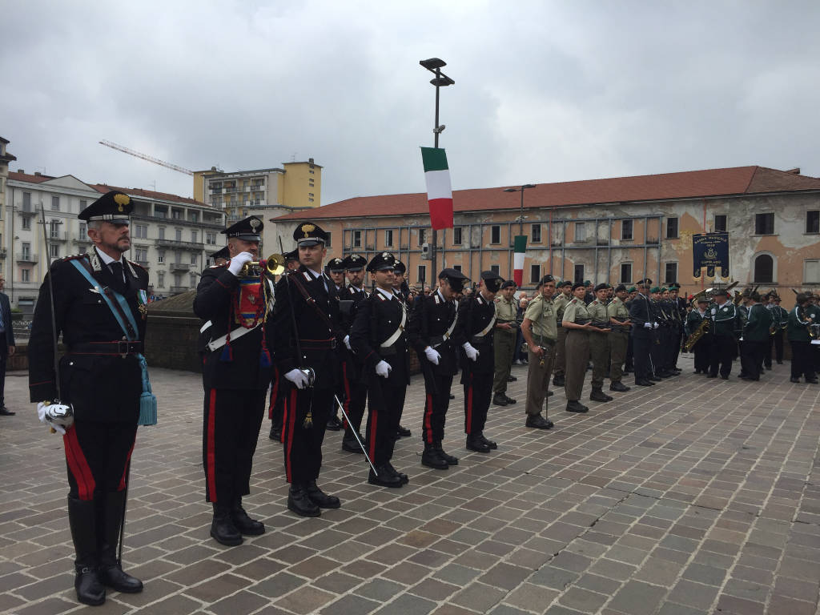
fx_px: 687
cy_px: 308
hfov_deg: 61.7
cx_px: 410
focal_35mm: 29
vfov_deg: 48.2
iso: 32
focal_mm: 4.15
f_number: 2.2
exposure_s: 1/2825
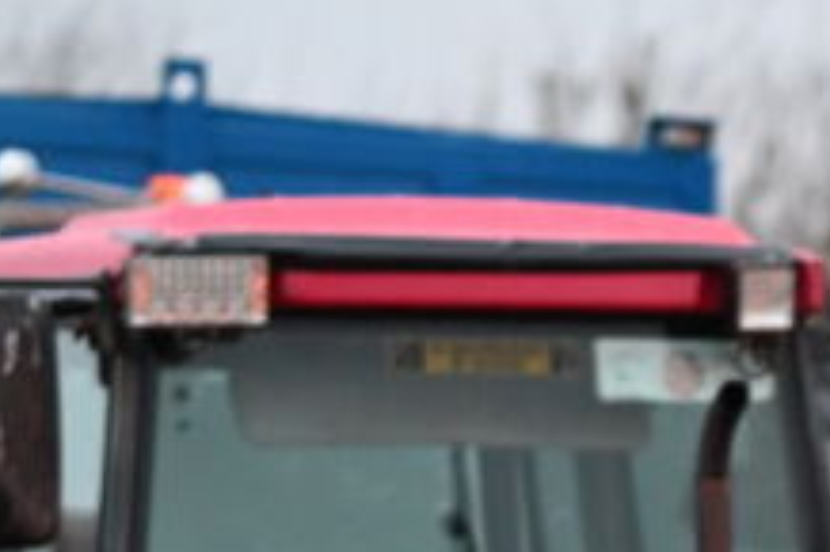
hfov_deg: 4.4
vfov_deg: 2.9
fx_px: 10782
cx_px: 1340
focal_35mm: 468
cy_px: 1173
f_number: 1.8
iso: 2000
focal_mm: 85
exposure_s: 1/640
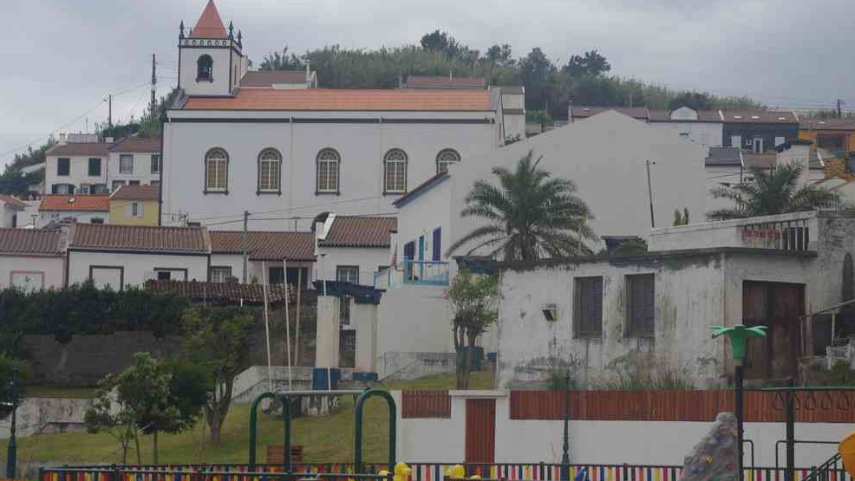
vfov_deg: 13.8
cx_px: 431
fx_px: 1985
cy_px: 238
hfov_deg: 24.3
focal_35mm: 88
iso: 200
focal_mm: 55
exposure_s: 1/125
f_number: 11
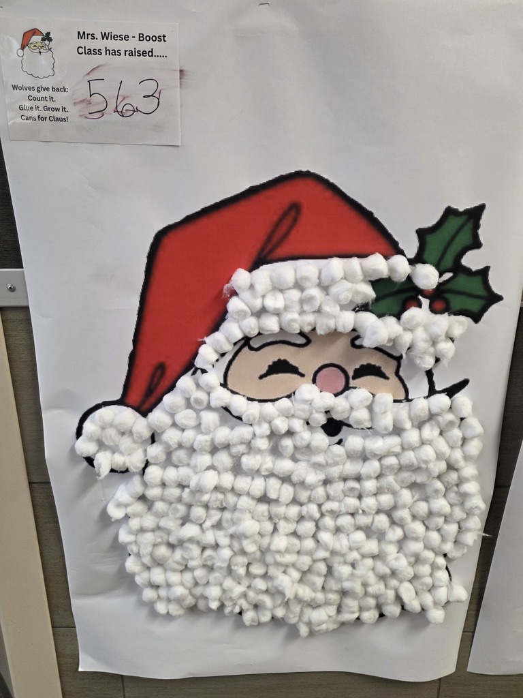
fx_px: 463
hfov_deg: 58.9
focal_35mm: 23
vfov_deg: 73.9
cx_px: 262
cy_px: 349
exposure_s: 1/120
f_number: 1.7
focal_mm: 6.25
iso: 250
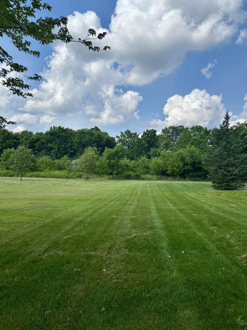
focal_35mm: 25
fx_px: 238
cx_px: 123
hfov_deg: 54.9
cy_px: 162
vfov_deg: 69.4
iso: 80
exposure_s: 1/6211
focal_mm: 6.86
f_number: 1.78
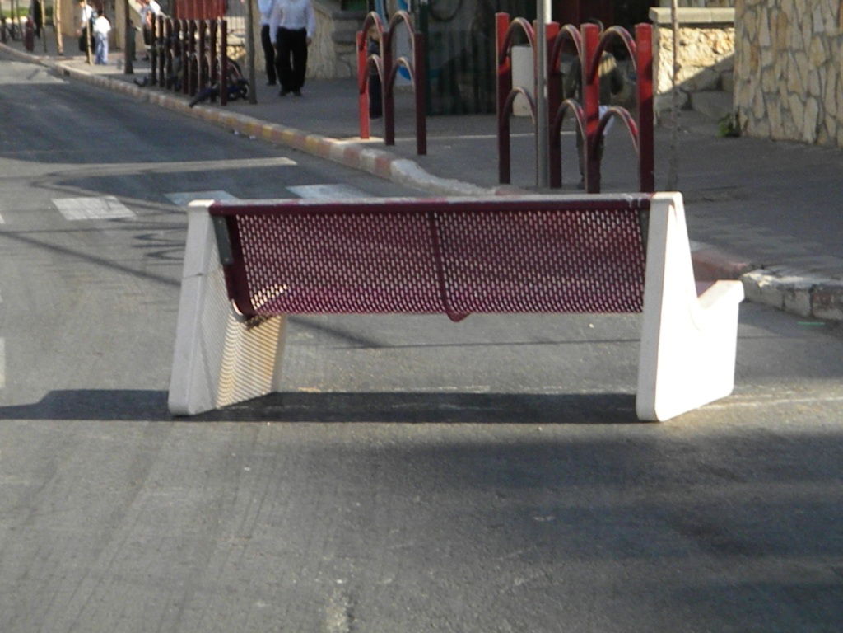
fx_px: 3215
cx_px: 422
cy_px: 316
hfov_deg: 14.9
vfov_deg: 11.2
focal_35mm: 132
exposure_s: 1/519
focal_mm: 23.9
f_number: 9.8
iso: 720
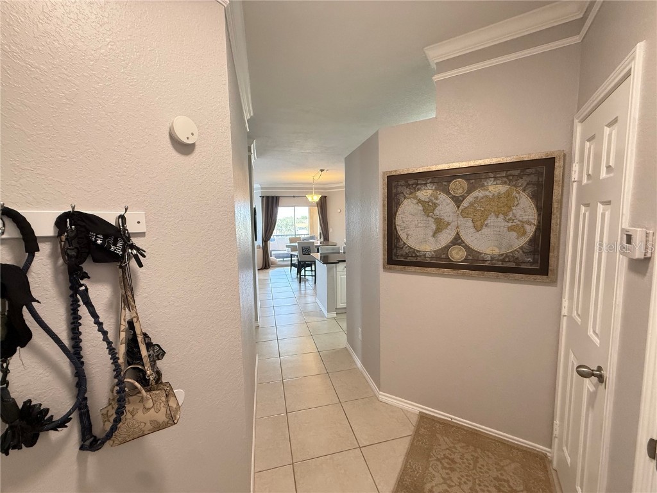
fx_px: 266
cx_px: 328
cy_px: 246
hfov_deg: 102.1
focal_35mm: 14
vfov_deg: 85.7
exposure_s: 1/120
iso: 500
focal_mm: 2.22
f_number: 2.2
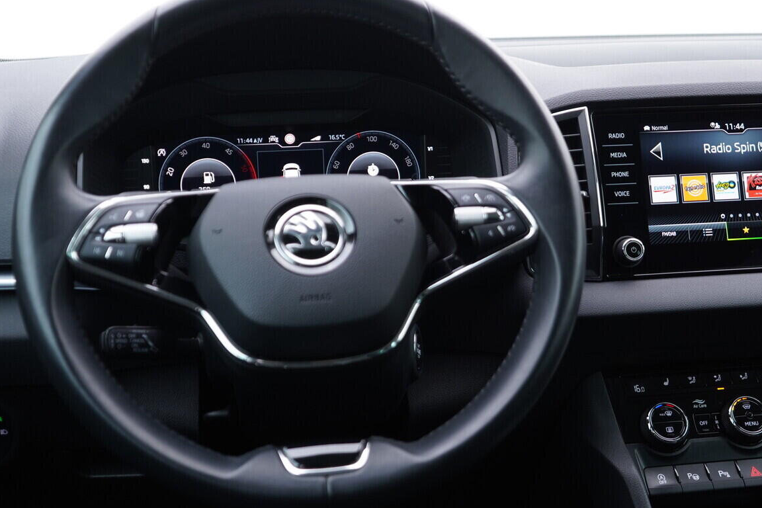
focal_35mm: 45
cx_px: 390
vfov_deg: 29.9
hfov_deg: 43.6
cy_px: 246
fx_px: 952
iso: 250
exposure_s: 1/40
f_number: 2.8
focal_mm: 24
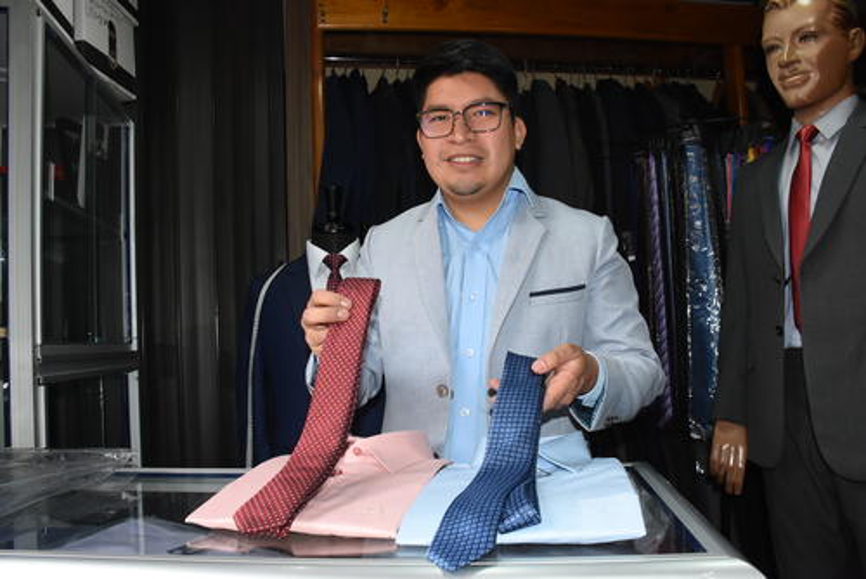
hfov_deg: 67.4
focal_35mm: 27
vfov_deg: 48.0
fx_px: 650
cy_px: 290
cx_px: 433
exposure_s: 1/250
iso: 1000
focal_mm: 18
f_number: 5.6
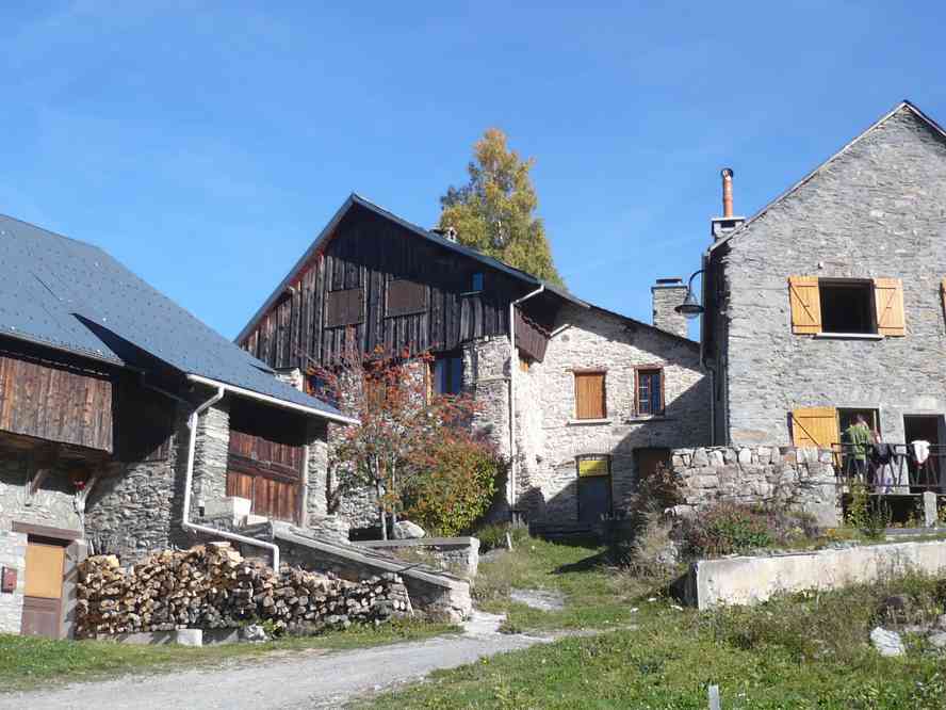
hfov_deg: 34.9
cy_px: 355
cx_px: 473
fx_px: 1503
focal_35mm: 55
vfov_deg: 26.6
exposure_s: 1/1000
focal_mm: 6
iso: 100
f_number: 2.9
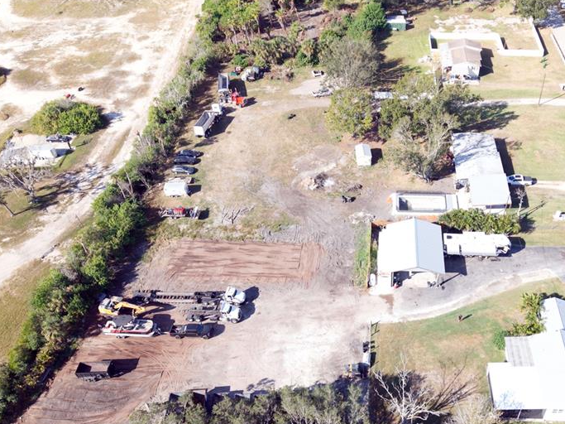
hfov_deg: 50.6
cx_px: 367
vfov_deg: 39.2
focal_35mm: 36
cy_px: 282
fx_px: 587
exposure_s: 1/40
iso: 120
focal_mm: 8.7
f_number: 1.8
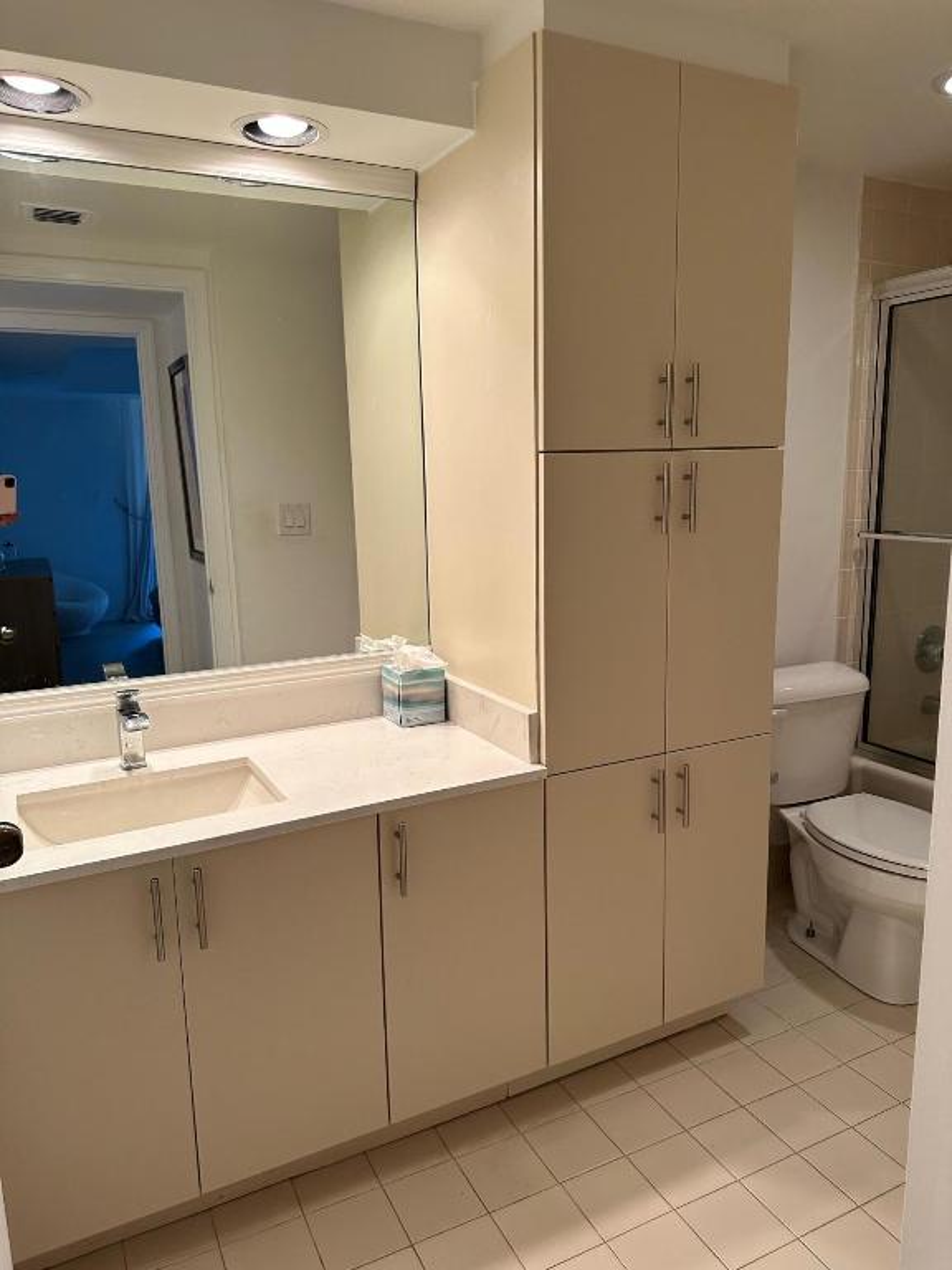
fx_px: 880
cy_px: 635
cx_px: 476
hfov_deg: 56.8
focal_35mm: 24
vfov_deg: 71.6
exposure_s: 1/120
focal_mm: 6.86
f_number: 1.78
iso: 200
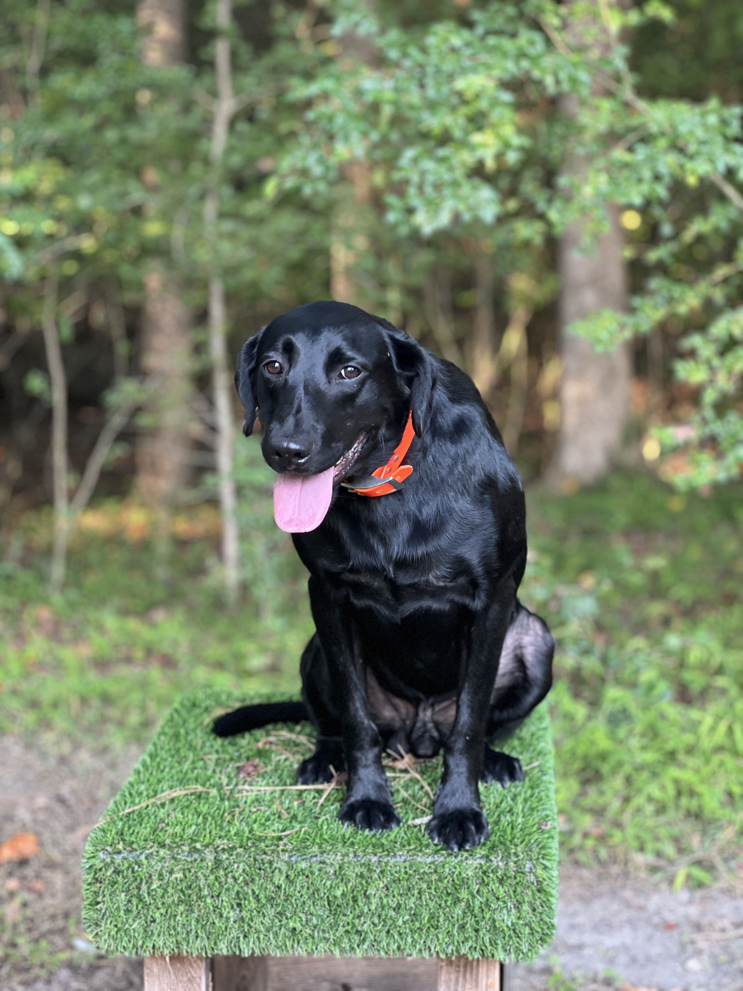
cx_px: 372
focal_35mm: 77
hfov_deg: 19.1
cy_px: 496
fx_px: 2204
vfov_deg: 25.3
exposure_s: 1/40
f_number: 2.8
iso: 320
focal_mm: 9
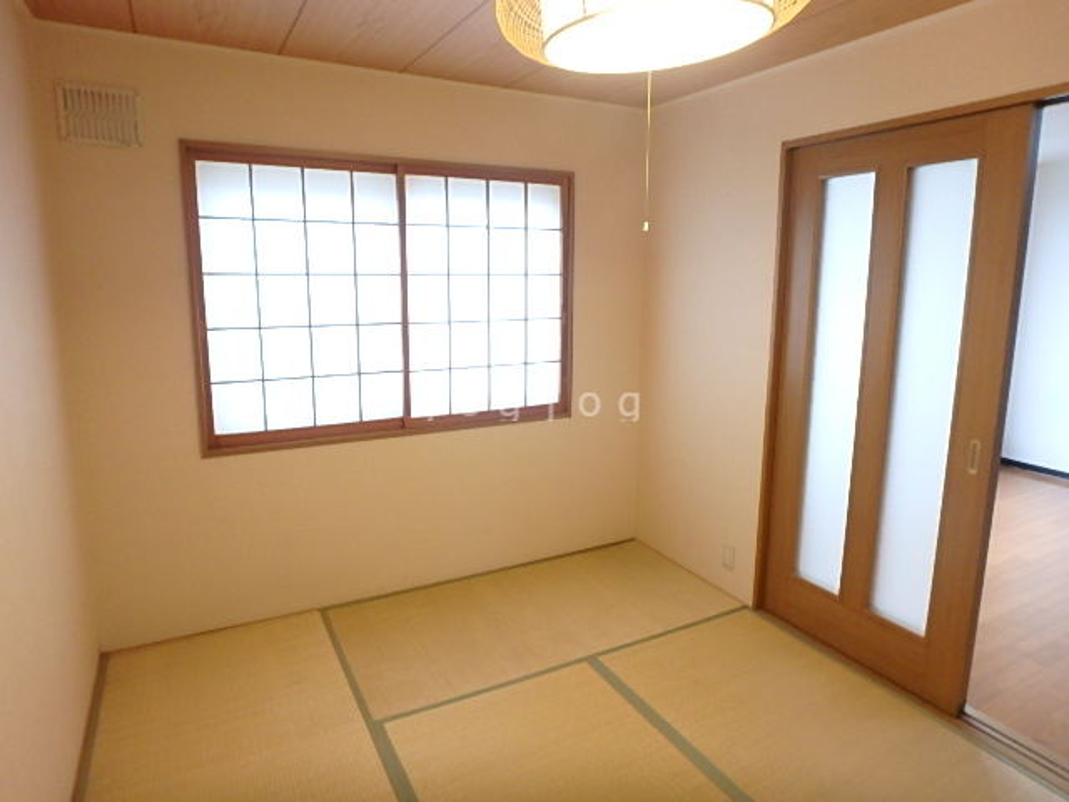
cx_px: 534
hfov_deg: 79.0
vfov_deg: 63.4
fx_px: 649
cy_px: 401
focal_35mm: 21
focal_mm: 3.7
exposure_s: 1/30
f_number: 3.5
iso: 250
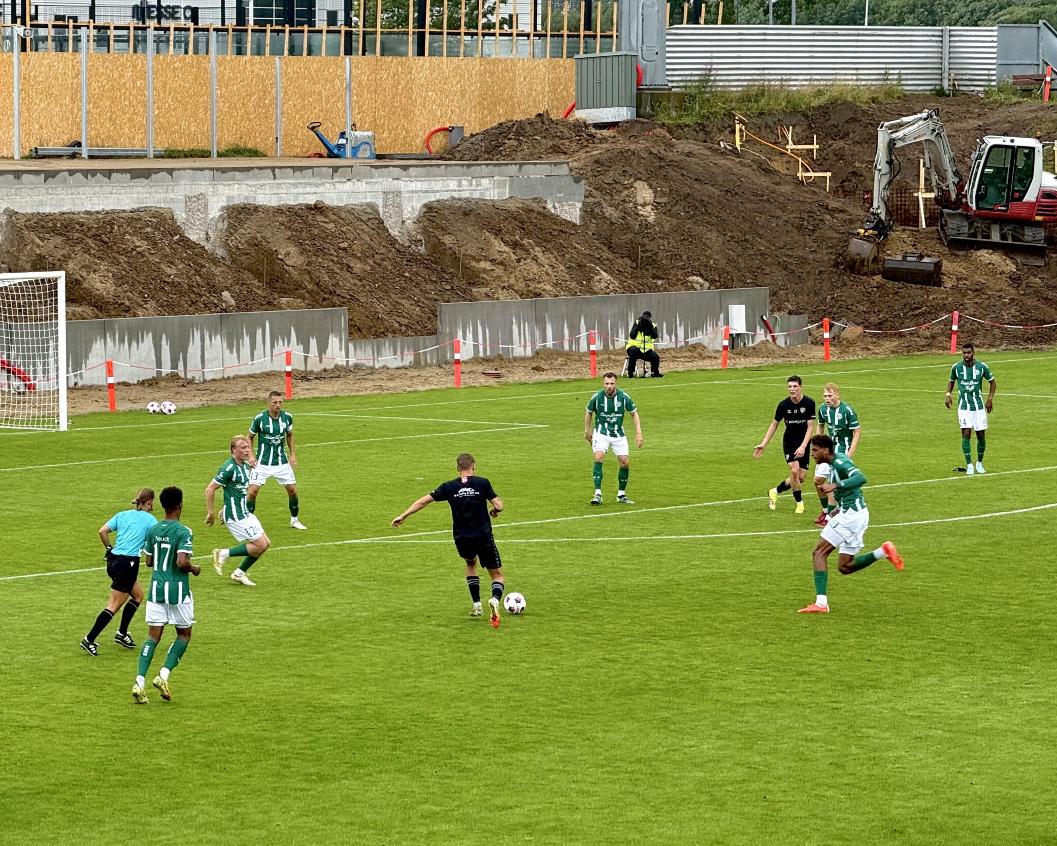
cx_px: 443
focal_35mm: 144
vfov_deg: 10.7
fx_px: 4505
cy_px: 379
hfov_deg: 13.4
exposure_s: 1/347
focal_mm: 15.66
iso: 64
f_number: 2.8
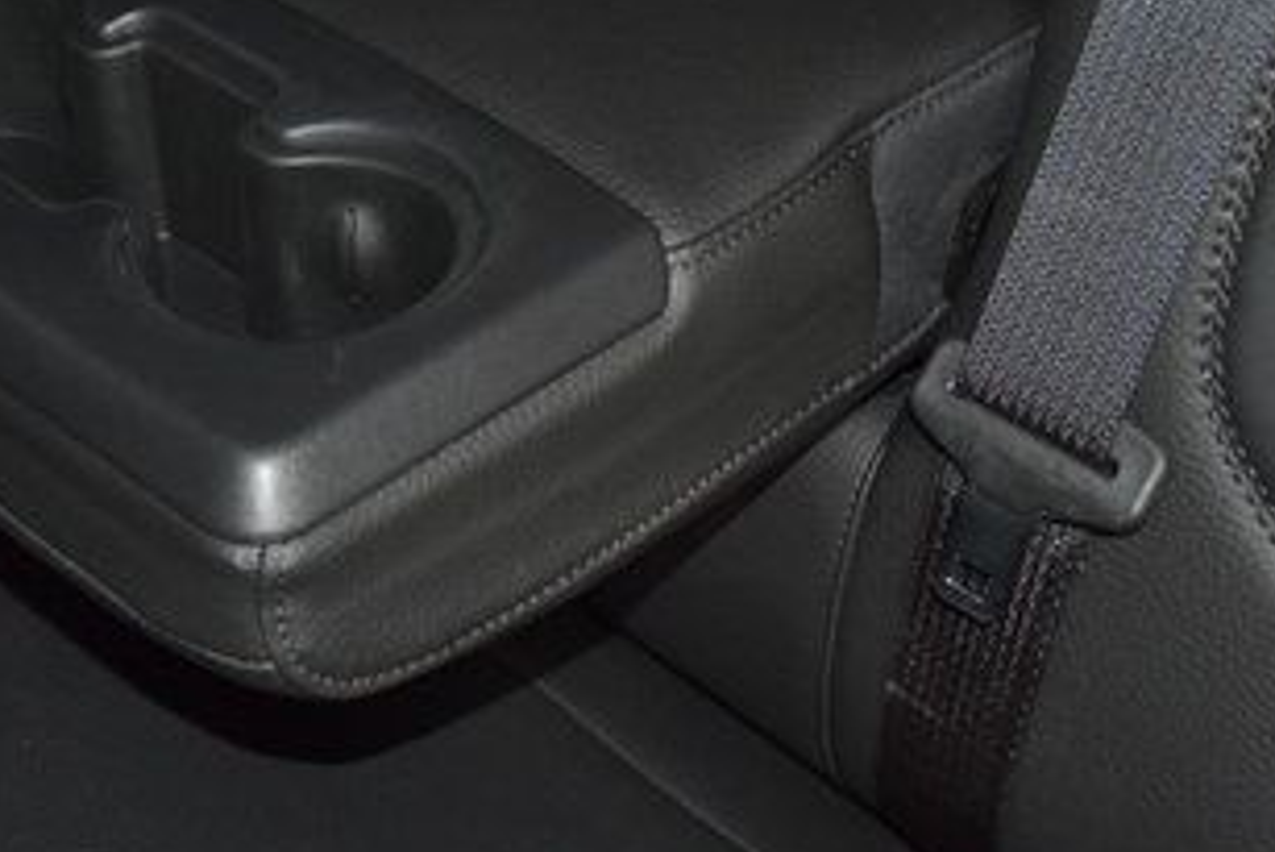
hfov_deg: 26.5
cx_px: 278
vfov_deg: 18.1
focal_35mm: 75
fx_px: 2657
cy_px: 197
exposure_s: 1/125
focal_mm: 24
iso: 2500
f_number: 3.8
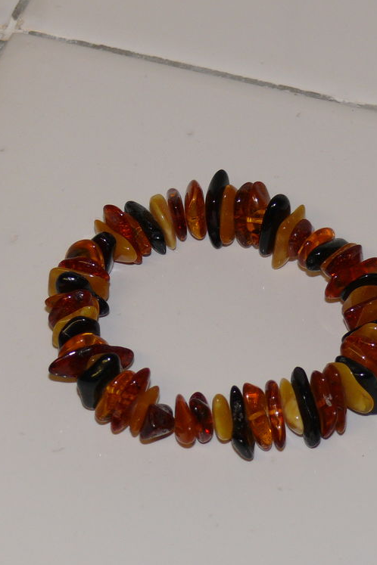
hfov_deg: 7.6
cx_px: 238
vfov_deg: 11.4
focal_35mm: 181
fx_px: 2843
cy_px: 282
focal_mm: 19.3
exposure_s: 1/30
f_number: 3.2
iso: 100
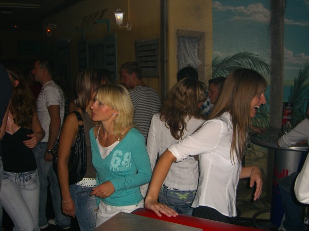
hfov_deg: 49.0
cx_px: 154
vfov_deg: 37.7
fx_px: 339
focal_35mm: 38
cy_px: 116
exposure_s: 1/60
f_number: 2.8
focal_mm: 7.9
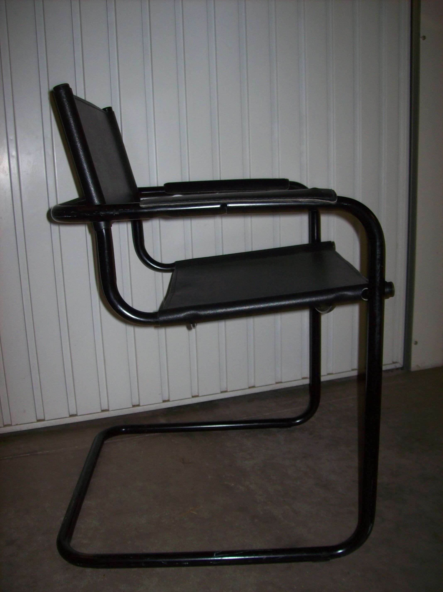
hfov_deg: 39.6
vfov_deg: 51.4
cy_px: 296
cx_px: 222
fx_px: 615
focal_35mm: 36
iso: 80
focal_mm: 6
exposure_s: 1/64
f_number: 2.7
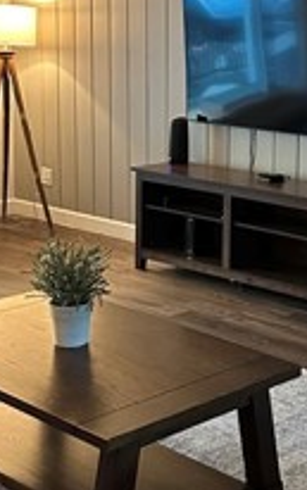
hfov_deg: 16.3
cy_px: 126
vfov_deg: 25.8
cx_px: 290
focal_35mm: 79
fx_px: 1056
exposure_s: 1/60
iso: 800
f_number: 1.78
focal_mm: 6.86
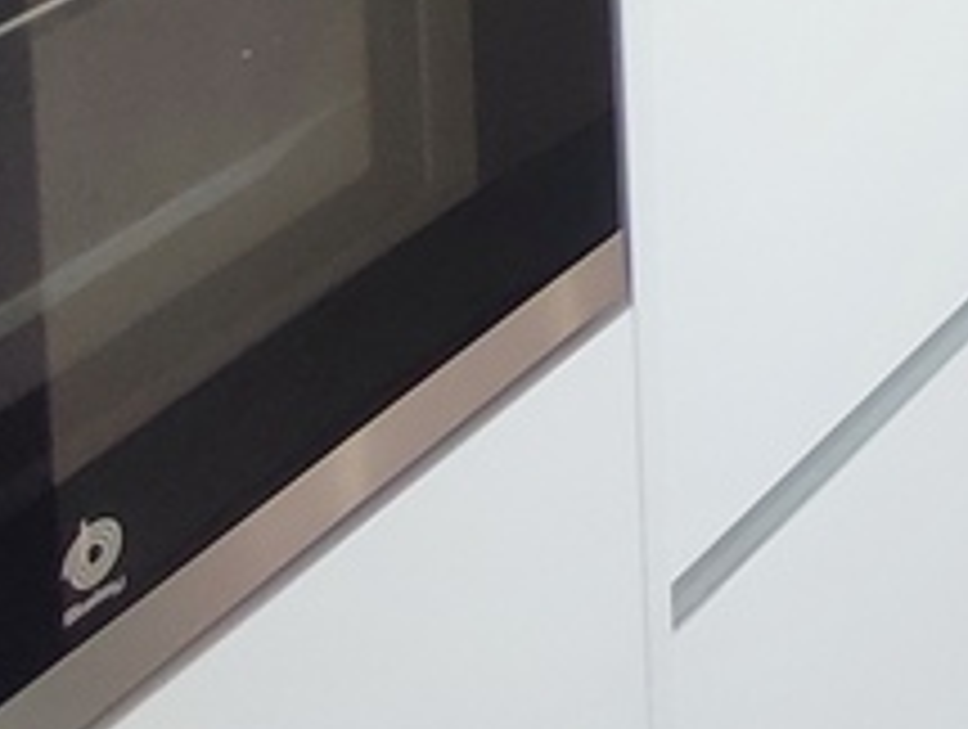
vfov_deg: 12.3
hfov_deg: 17.2
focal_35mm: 95
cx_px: 1688
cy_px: -1040
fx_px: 2661
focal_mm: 1.65
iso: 162
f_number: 2.2
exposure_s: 1/100
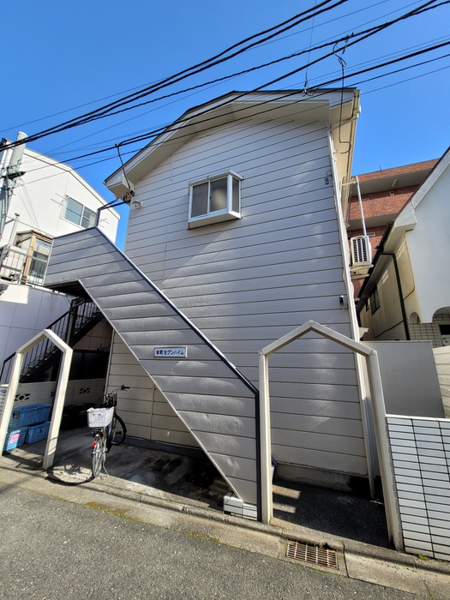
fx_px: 225
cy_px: 300
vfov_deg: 106.2
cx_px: 225
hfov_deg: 89.9
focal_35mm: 13
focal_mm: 2.2
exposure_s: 1/890
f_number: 2.2
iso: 64
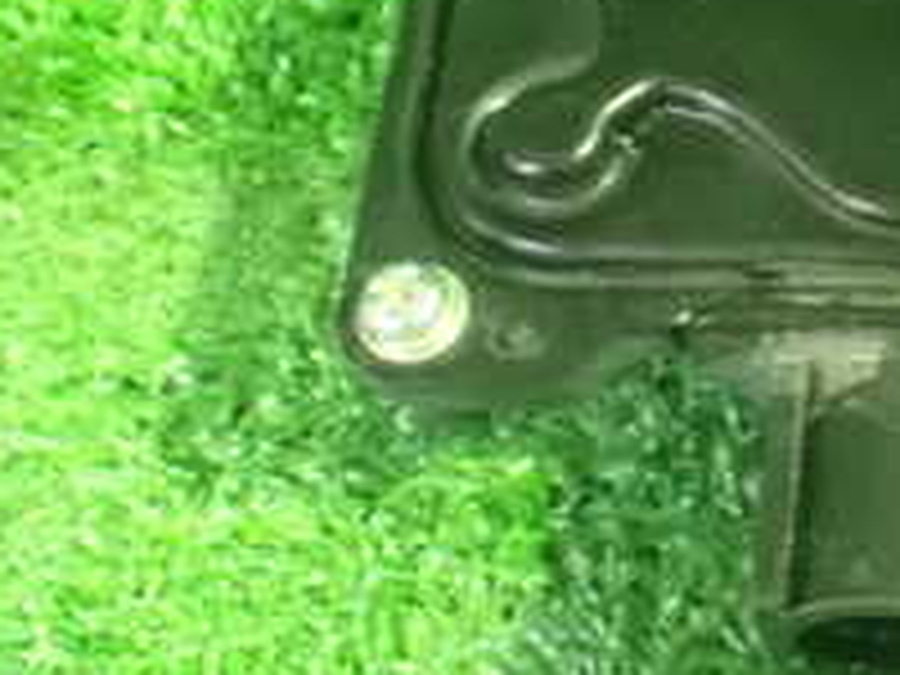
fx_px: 2340
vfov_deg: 16.3
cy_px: 153
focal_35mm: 90
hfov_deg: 19.7
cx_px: 1228
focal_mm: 5.4
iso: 1600
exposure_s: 1/25
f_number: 2.3
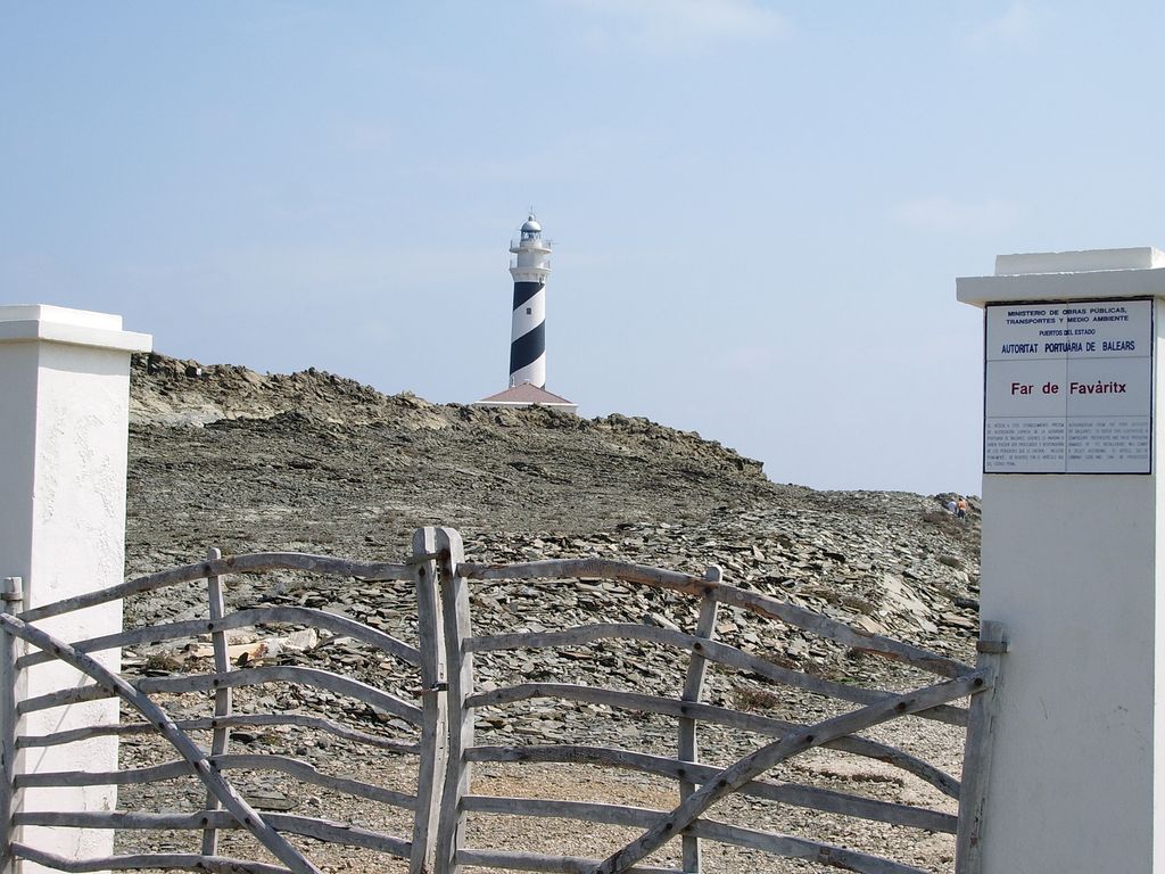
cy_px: 437
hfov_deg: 31.2
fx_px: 2087
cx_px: 582
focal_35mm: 62
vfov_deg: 23.7
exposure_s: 1/320
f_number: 5.6
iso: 50
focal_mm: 10.2
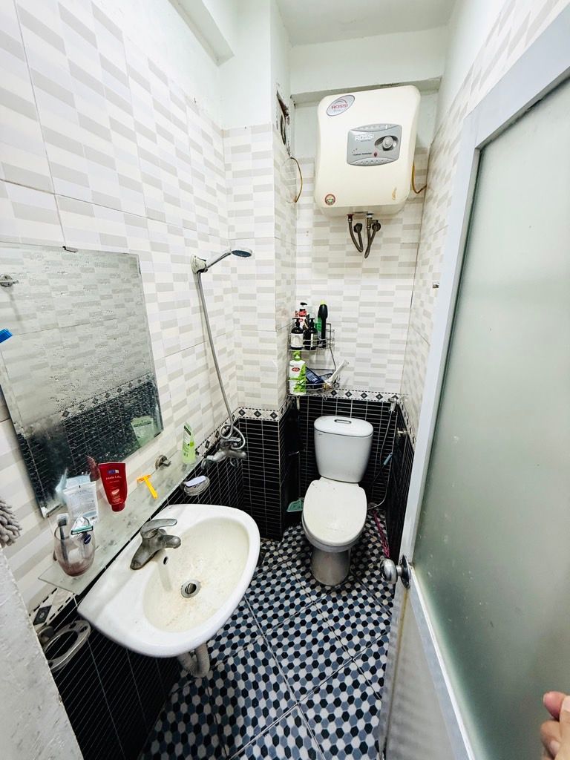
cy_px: 380
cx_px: 285
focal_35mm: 14
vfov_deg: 102.1
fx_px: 307
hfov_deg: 85.7
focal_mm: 2.22
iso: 200
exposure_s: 1/50
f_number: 2.2
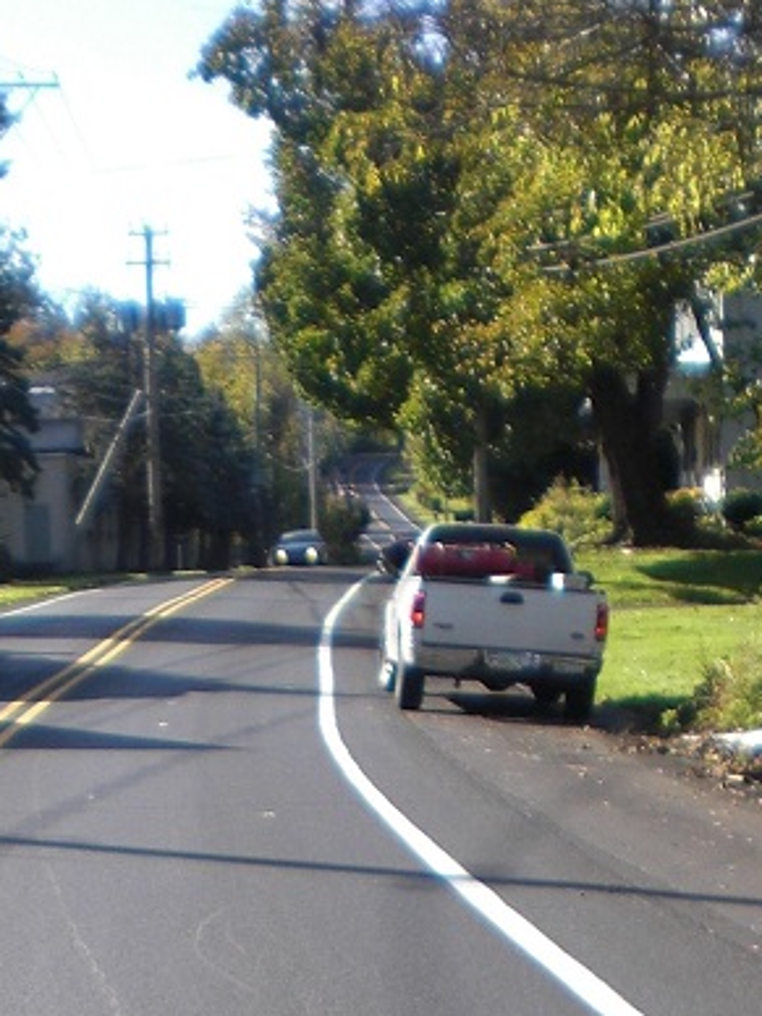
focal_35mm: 112
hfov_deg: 13.1
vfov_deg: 16.2
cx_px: 96
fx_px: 3287
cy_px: 1476
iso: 64
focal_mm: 6.3
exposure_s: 1/500
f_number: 3.1
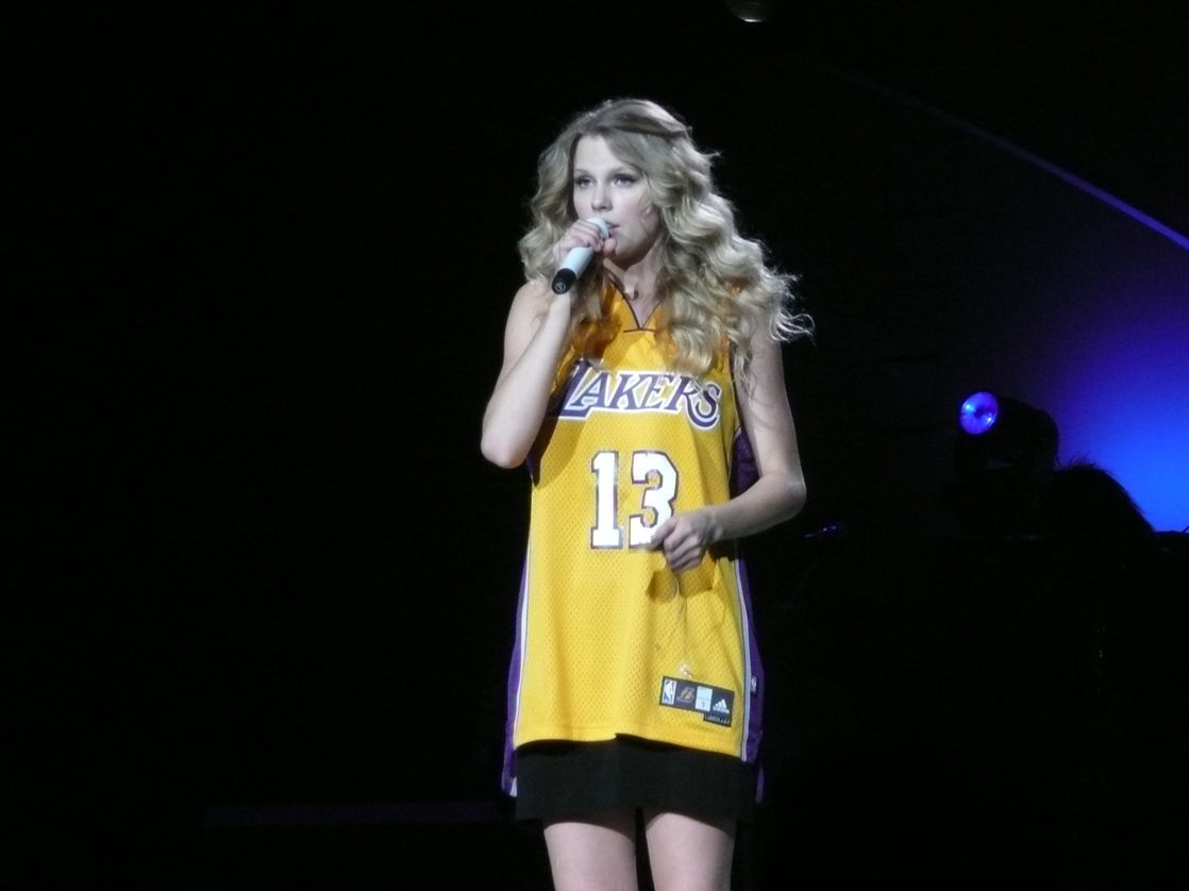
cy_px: 446
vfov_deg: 5.4
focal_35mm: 274
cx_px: 594
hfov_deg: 7.2
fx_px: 9409
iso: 400
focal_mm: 37.5
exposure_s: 1/60
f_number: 4.9
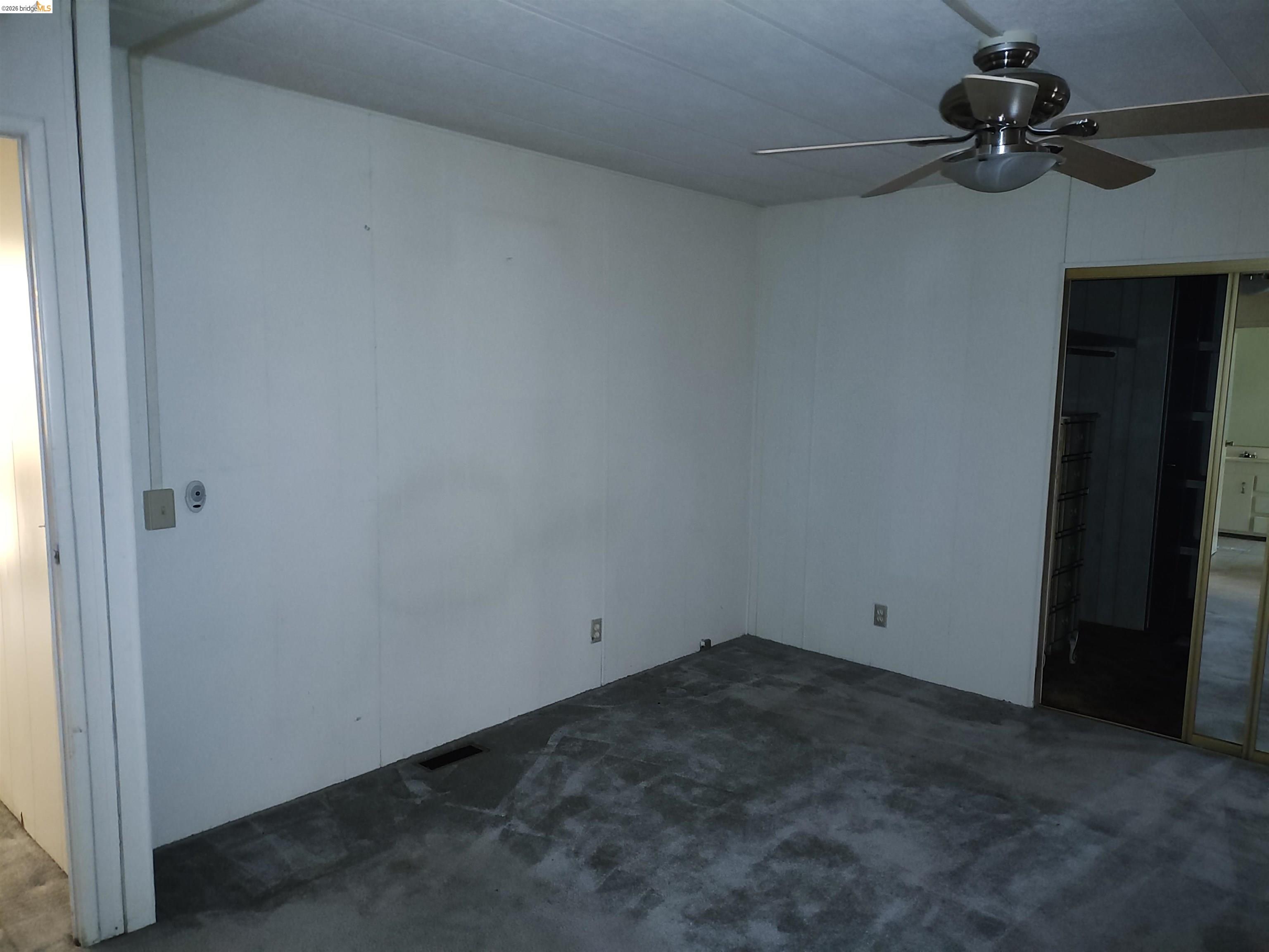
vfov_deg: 54.9
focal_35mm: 25
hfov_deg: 69.4
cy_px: 476
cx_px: 634
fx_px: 916
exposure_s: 1/20
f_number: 1.7
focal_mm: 4.71
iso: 3857
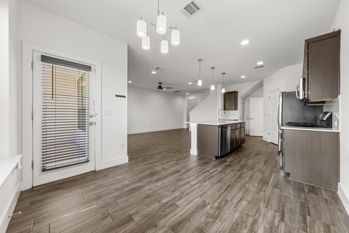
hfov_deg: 108.3
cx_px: 174
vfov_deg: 85.5
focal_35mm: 13
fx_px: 126
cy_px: 116
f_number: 11
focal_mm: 13
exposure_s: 1/5
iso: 800
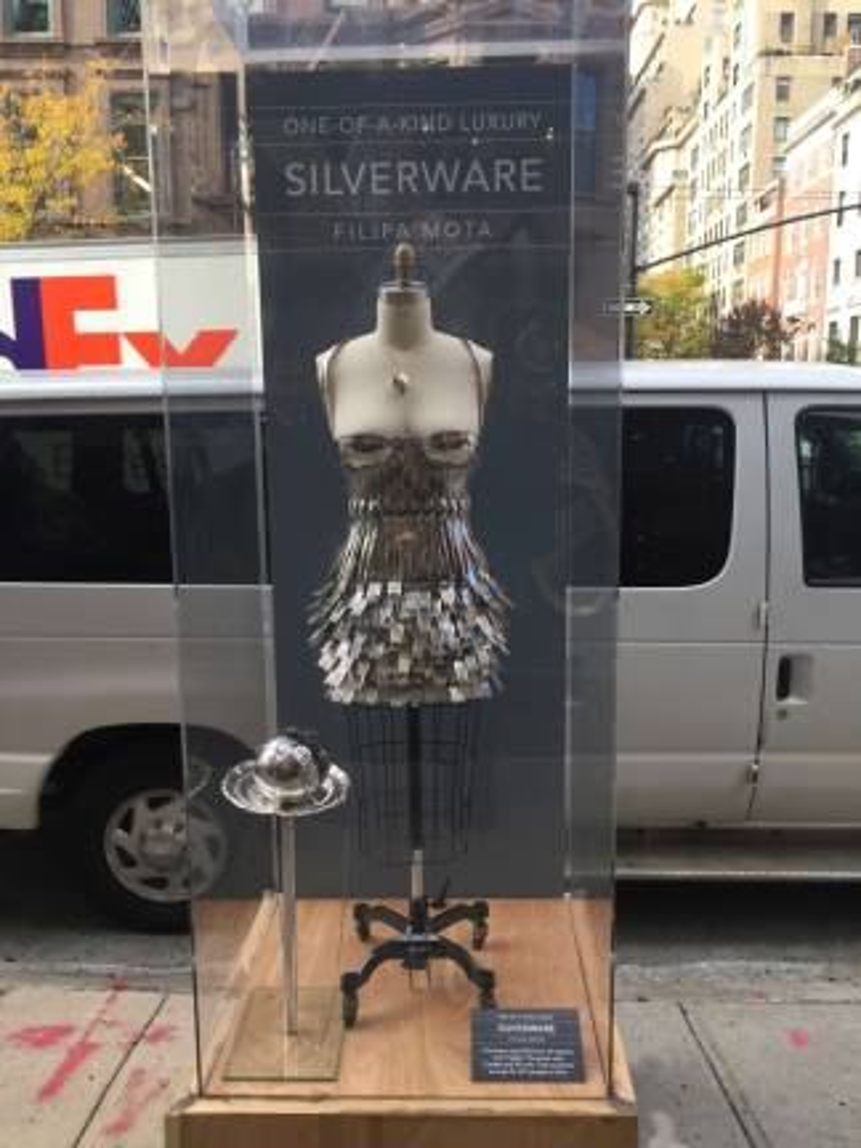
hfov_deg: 48.2
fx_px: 962
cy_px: 574
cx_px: 430
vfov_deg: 61.7
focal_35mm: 29
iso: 32
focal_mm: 4.15
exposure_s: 1/225
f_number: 2.2
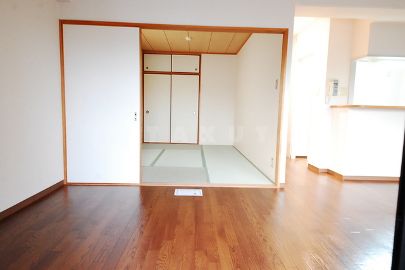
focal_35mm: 24
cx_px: 202
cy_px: 135
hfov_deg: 73.8
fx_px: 270
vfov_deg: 53.1
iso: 1600
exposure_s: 1/6
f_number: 5.6
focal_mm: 16
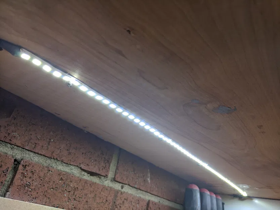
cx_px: 140
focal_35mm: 26
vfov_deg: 53.1
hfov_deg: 67.3
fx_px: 210
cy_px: 105
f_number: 2
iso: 84
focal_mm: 4.67
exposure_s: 1/190
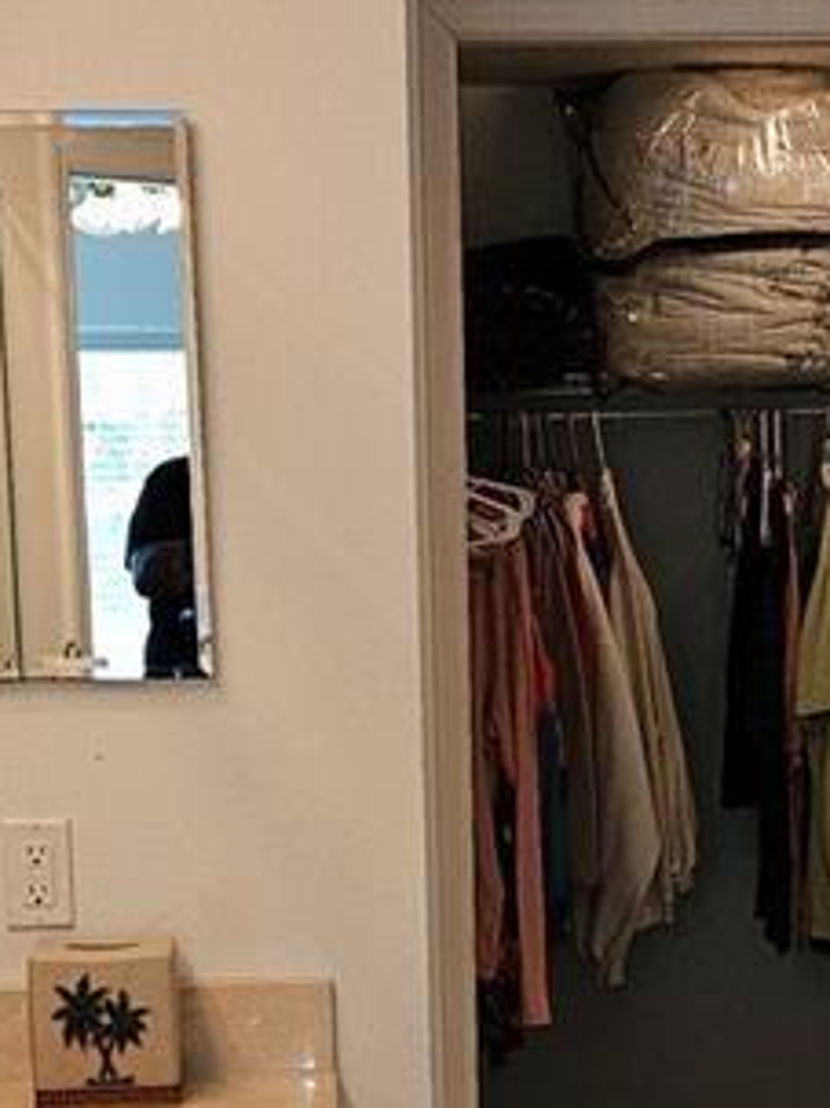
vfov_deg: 21.0
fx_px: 2911
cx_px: 585
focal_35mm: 91
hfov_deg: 16.2
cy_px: 1024
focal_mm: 5.4
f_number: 1.8
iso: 64
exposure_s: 1/60
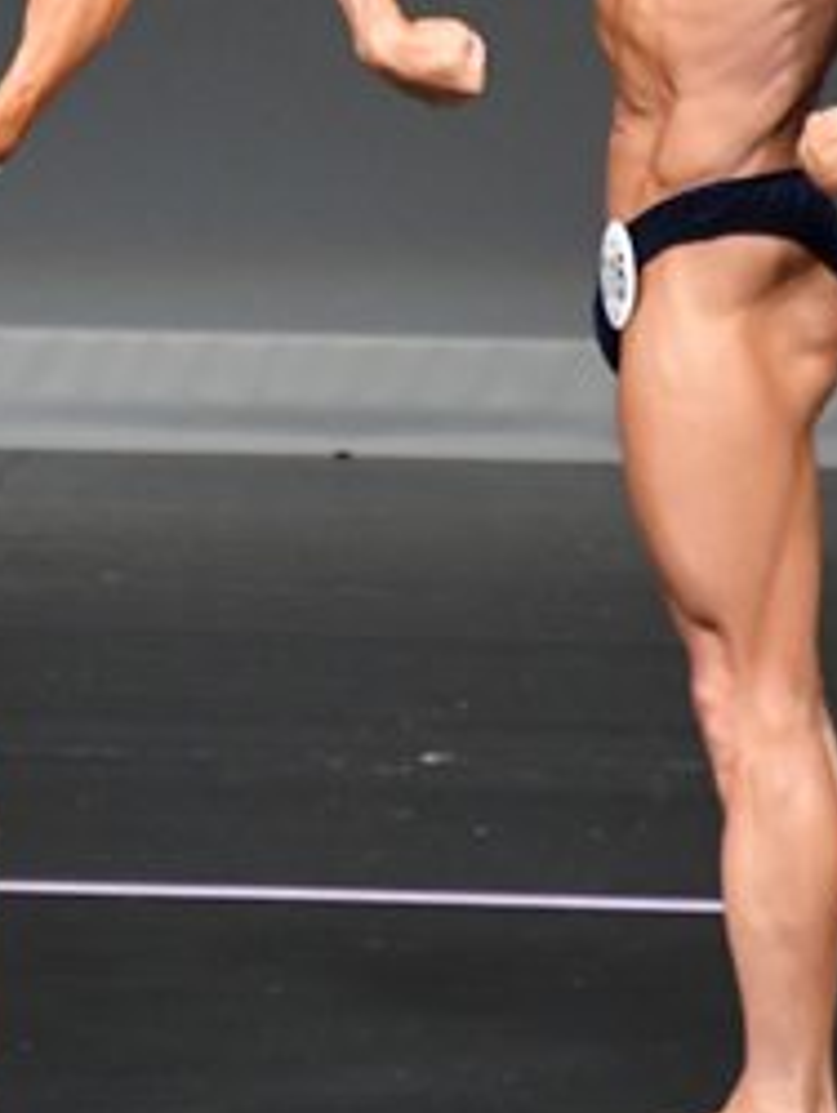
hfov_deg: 1.6
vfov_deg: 2.1
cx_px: -443
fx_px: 30157
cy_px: 218
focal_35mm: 937
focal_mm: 210
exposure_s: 1/400
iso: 5000
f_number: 5.6
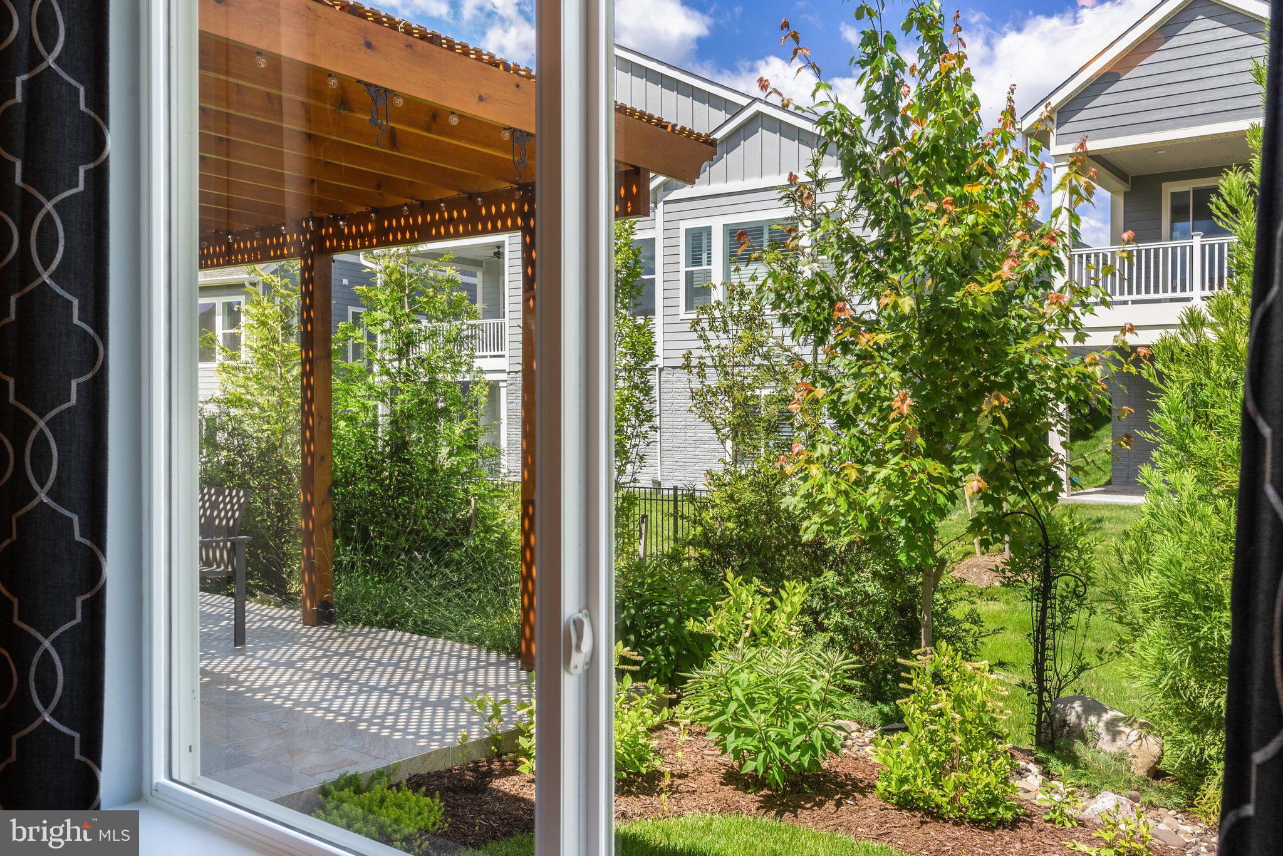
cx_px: 642
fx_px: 1069
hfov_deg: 61.9
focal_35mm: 30
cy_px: 428
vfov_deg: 43.6
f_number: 10
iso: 640
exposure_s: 1/4
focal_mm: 30
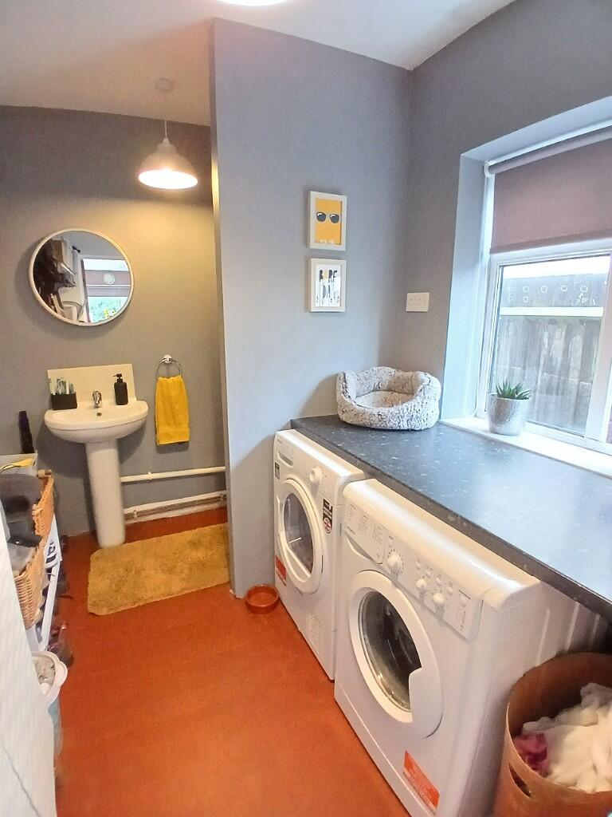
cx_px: 306
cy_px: 408
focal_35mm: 17
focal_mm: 1.4
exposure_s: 1/25
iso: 500
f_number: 2.2
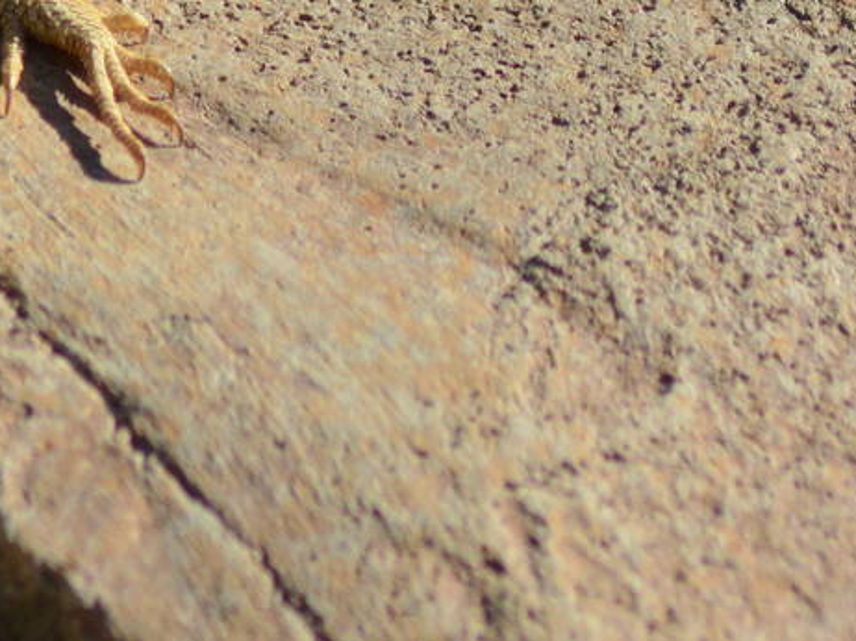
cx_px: 143
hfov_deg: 2.2
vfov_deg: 1.6
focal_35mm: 923
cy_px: -174
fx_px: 22804
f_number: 5.6
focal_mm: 185
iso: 400
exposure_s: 1/2000
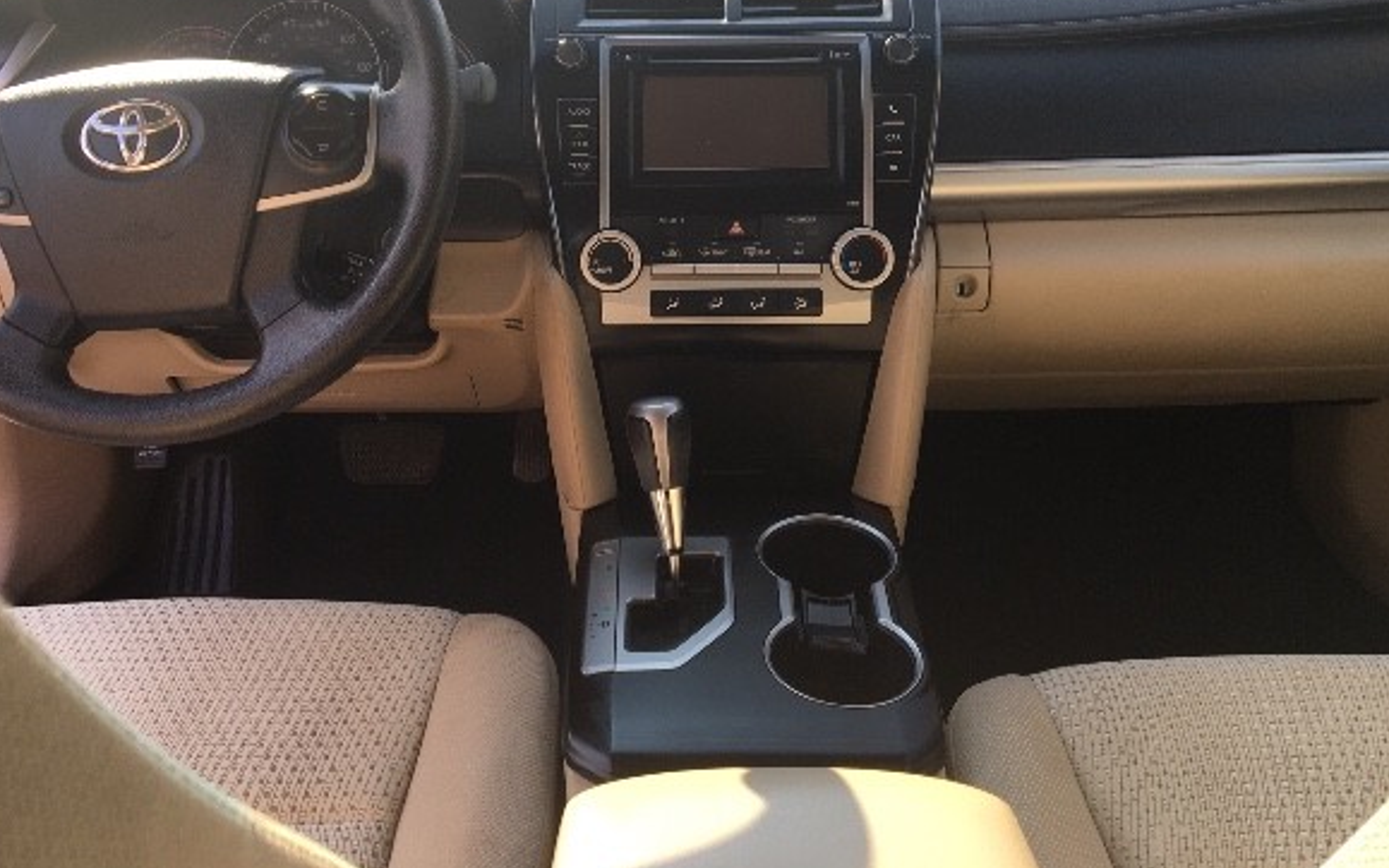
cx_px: 674
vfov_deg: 37.0
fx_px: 1287
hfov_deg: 56.7
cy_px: 309
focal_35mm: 34
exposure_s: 1/276
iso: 25
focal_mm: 4.15
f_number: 2.2
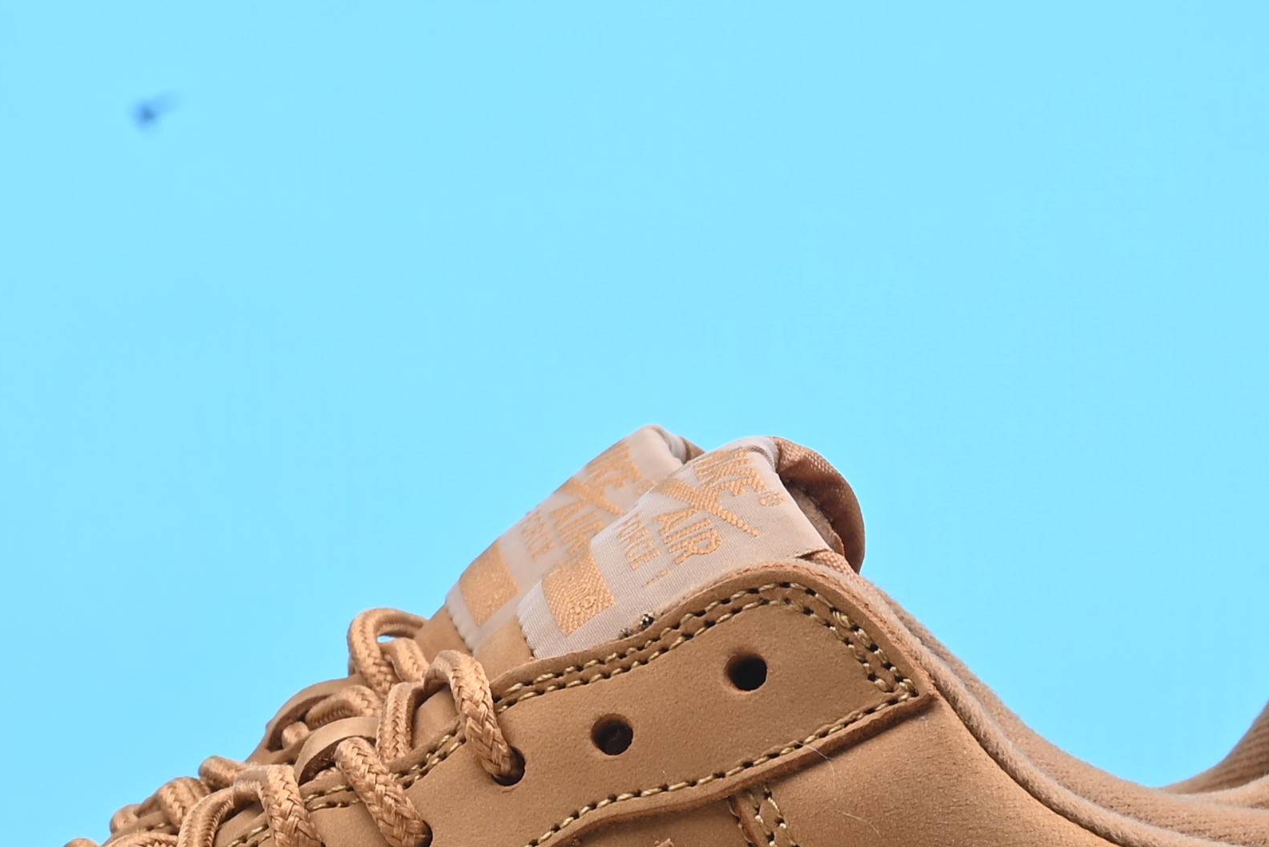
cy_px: 386
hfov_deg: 13.2
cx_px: 423
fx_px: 5465
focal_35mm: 155
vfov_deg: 8.9
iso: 100
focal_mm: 41
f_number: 16
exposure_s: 1/2
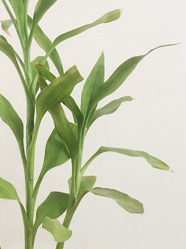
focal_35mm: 53
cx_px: 22
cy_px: 38
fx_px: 380
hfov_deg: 26.7
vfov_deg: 34.6
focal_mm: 4.15
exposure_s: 1/17
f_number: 2.2
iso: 250
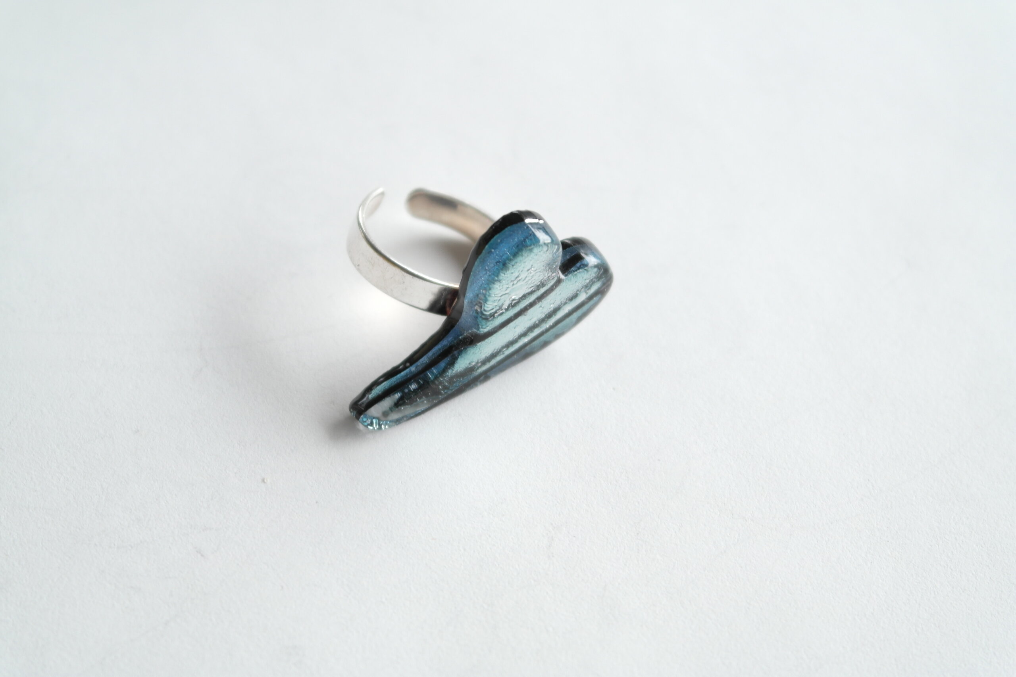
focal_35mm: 77
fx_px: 2173
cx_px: 508
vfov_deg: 17.7
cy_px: 338
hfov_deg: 26.3
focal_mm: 50
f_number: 5.6
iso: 200
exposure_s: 1/60
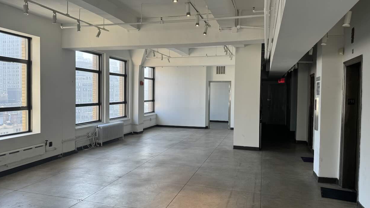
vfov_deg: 42.9
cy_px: 100
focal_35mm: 27
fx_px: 265
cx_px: 184
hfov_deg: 69.9
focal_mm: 6.76
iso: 64
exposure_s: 1/182
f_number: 1.78
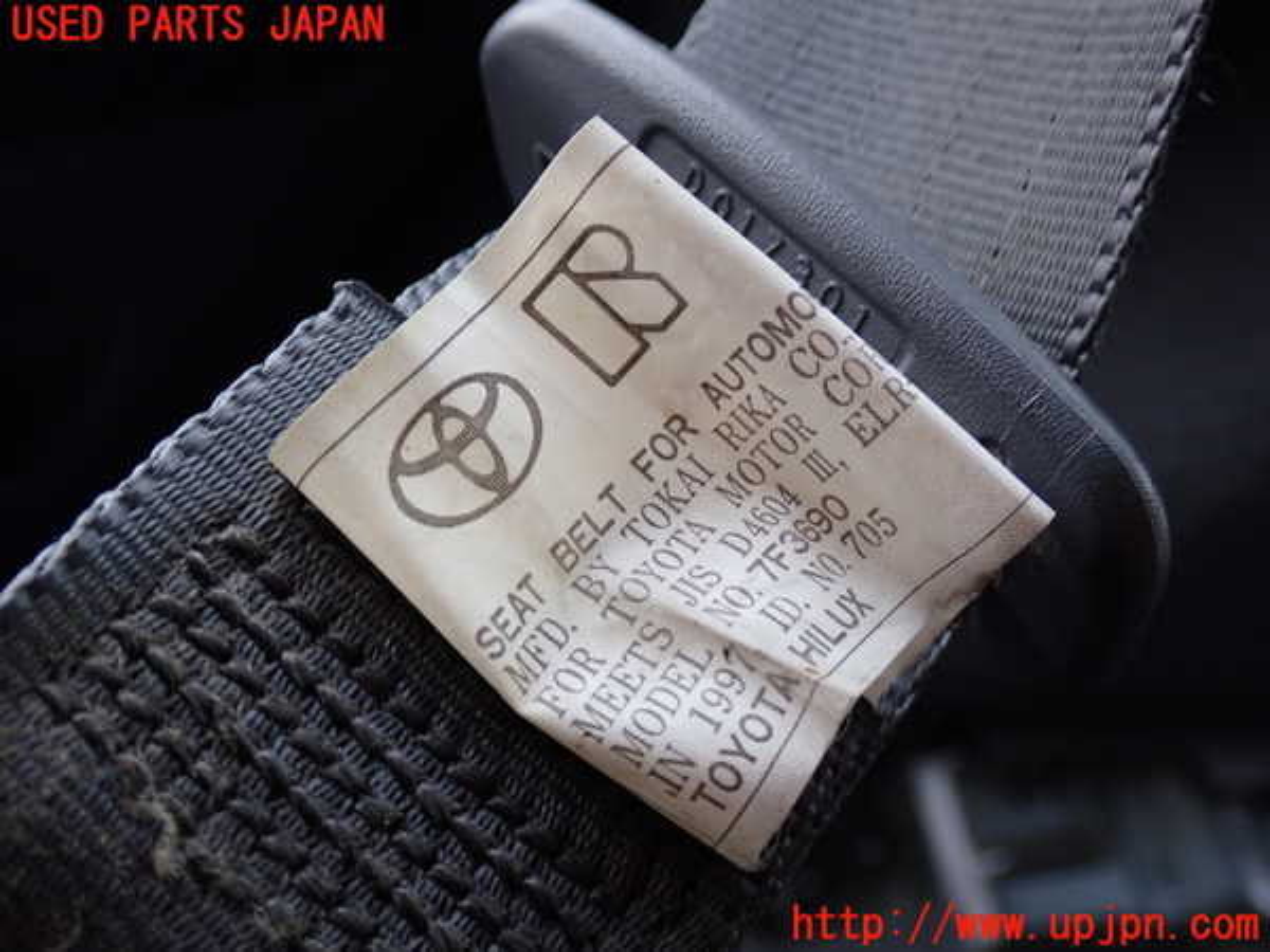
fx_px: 1504
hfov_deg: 45.8
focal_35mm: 41
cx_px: 635
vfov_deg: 35.1
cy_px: 476
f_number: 2.8
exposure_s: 1/40
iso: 320
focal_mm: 7.31
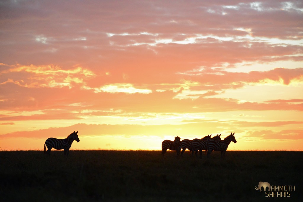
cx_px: 152
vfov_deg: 8.3
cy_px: 101
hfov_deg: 12.5
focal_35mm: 165
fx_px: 1389
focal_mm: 165
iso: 5000
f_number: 5.6
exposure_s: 1/4000
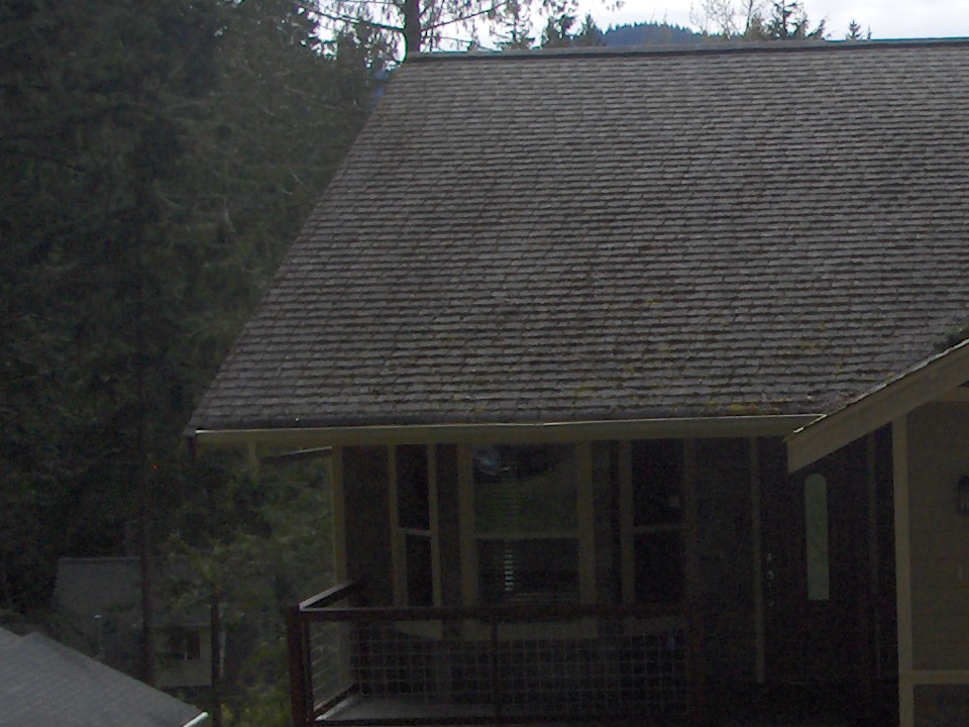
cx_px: 960
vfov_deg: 17.5
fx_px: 2351
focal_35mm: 84
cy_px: 479
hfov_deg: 22.4
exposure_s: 1/806
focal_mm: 5.8
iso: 100
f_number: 4.3
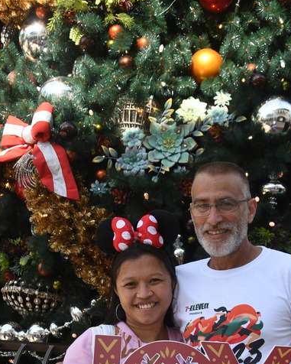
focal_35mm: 50
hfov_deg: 30.1
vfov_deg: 36.1
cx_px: 192
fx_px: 538
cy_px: 289
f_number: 5.6
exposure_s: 1/200
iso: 125
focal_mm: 22
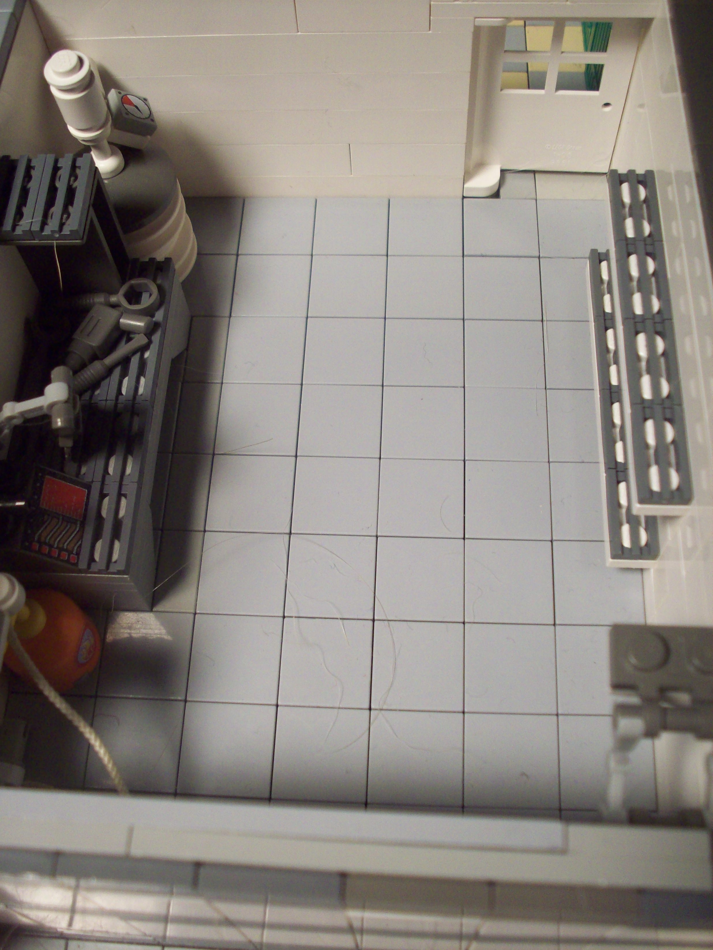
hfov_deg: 38.7
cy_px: 475
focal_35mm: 37
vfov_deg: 50.1
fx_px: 1016
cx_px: 356
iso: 145
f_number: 2.8
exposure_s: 1/64
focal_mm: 6.2
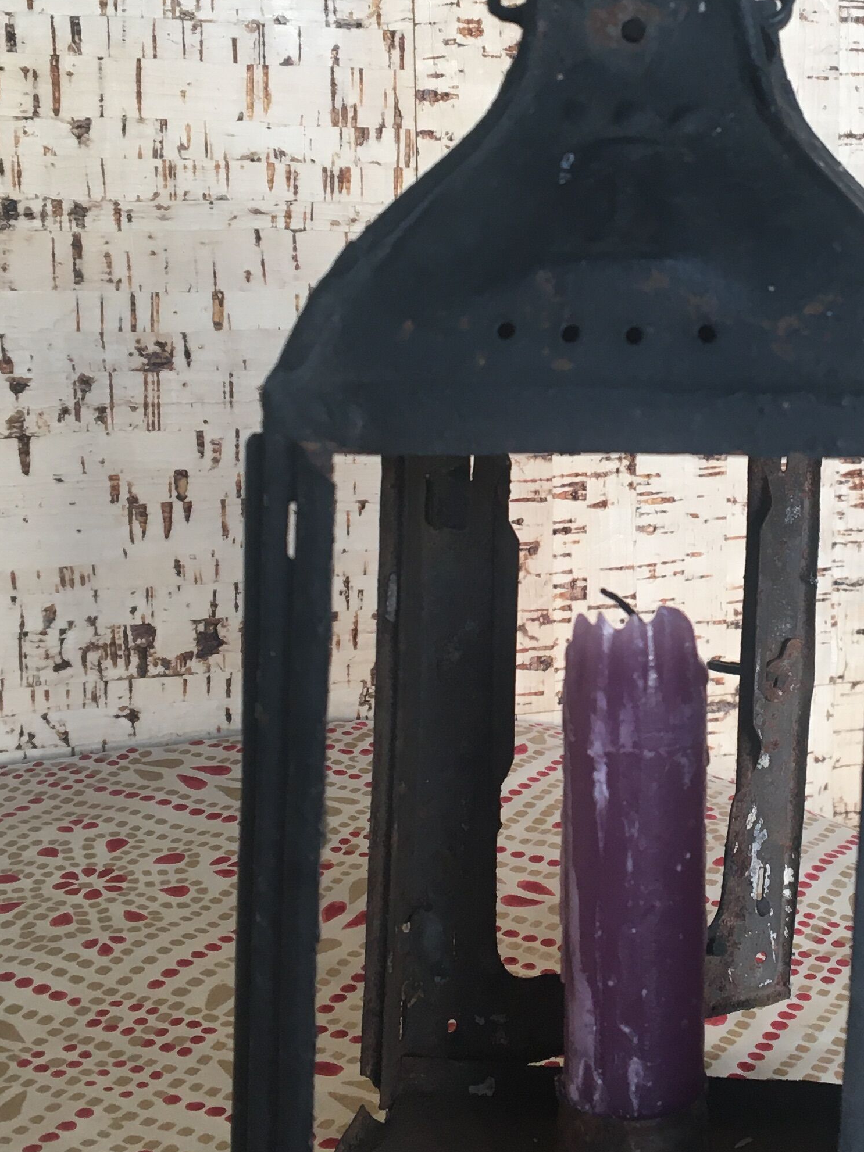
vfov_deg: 32.6
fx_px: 1964
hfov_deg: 24.5
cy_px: 467
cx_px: 655
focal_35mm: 59
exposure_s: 1/33
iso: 25
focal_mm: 4.15
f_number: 2.2
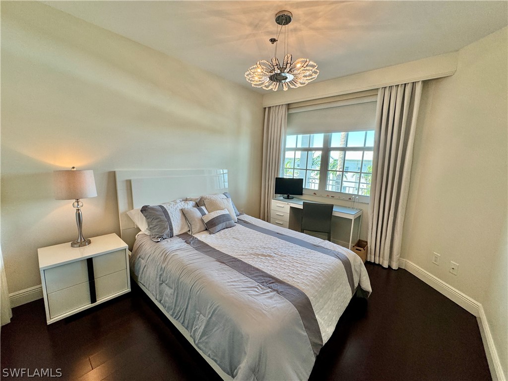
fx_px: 205
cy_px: 190
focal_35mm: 14
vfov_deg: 85.7
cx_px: 254
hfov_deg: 102.1
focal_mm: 2.22
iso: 160
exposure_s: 1/120
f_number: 2.2
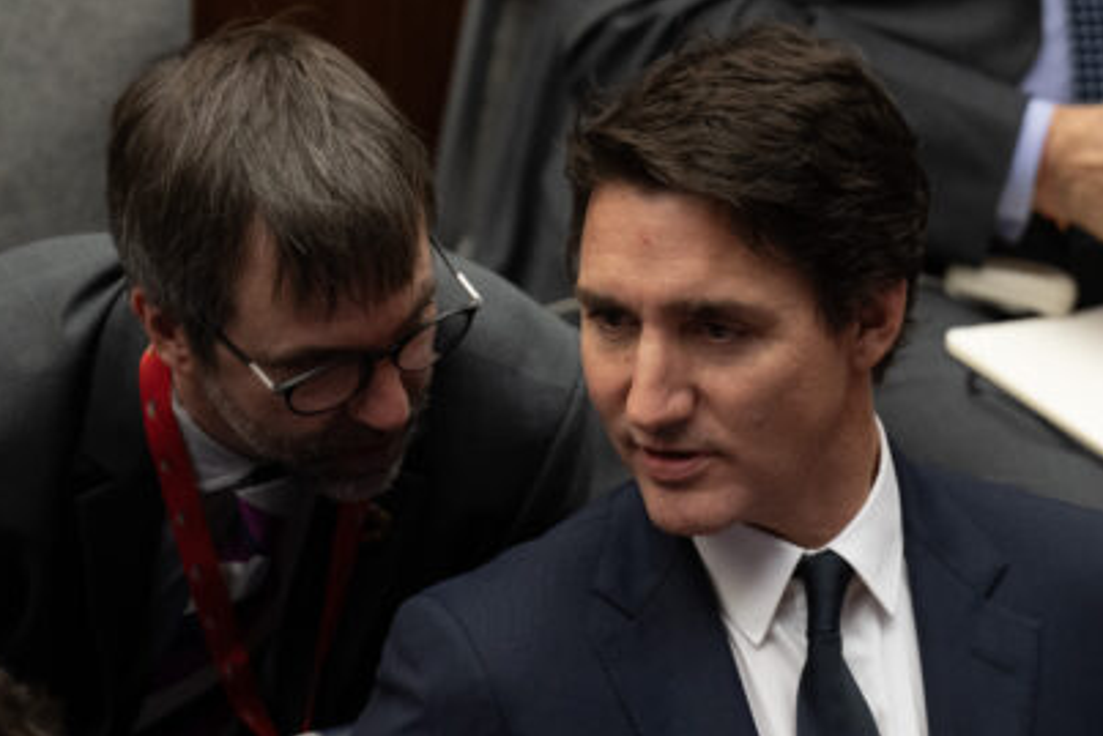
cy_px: 361
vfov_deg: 2.9
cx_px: 558
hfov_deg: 4.4
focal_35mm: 469
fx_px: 14374
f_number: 4
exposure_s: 1/160
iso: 1600
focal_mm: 280
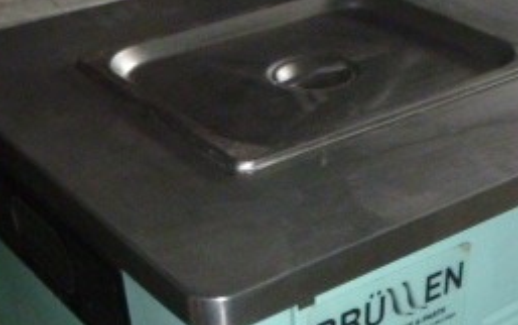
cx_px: 325
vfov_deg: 18.8
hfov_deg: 30.9
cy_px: 373
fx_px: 932
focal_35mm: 66
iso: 400
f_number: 3.9
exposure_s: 1/60
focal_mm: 4.5
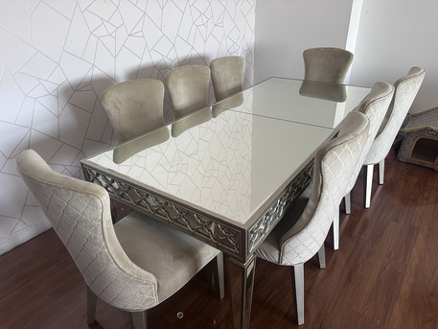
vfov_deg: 56.8
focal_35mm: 24
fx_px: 304
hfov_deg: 71.6
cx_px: 219
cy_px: 164
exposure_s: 1/63
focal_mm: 6.86
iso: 250
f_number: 1.78
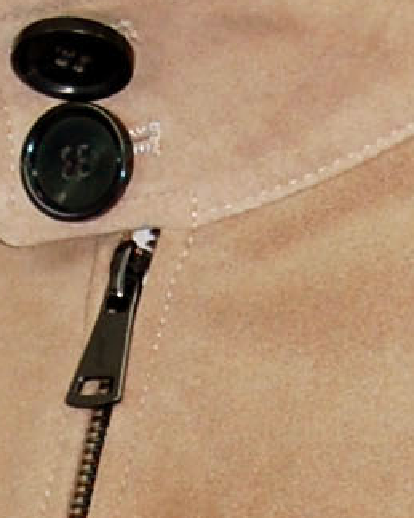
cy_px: 1220
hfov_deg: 3.4
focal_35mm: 457
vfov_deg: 4.2
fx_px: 7008
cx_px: 288
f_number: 4.8
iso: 400
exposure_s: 1/60
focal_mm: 35
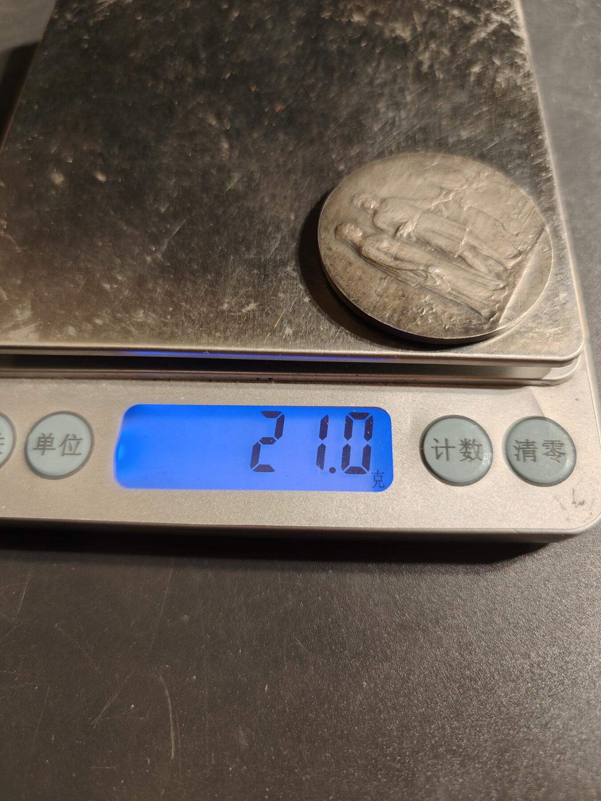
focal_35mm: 23
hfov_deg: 58.9
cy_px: 400
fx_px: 532
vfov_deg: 73.9
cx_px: 300
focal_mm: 6.06
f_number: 1.6
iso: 250
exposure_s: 1/155
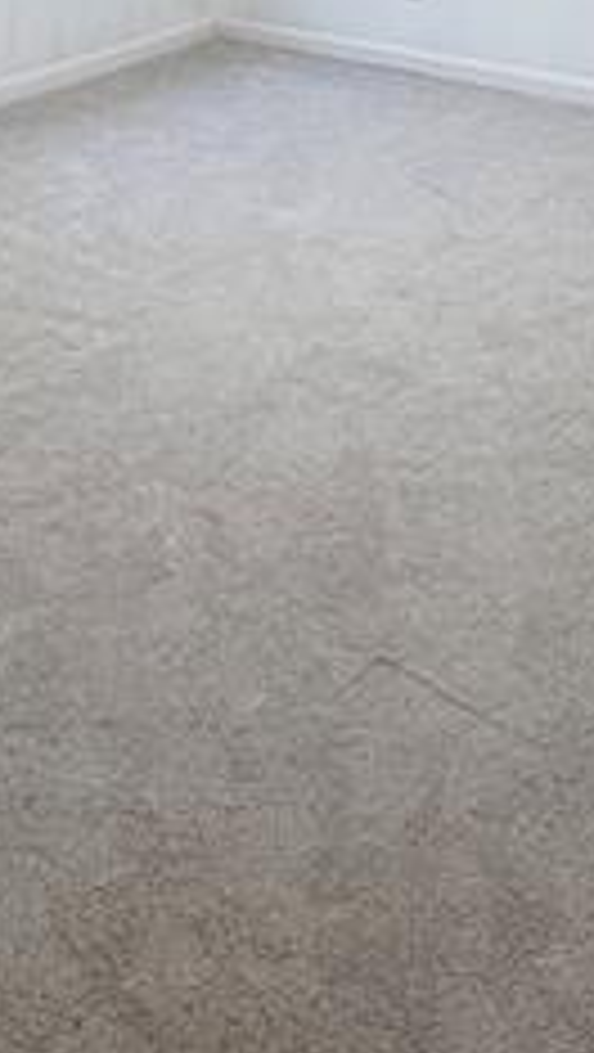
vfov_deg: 36.2
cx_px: 331
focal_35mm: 50
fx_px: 1397
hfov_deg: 24.0
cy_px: -54
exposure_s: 1/60
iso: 250
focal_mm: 2.22
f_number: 2.2
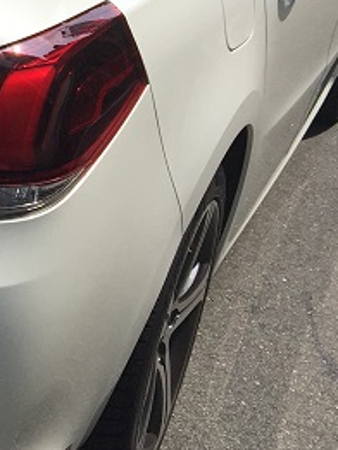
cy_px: 160
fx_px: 1418
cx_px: -241
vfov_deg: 18.0
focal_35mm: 109
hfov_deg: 12.6
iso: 32
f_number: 2.2
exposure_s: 1/2326
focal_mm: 4.15
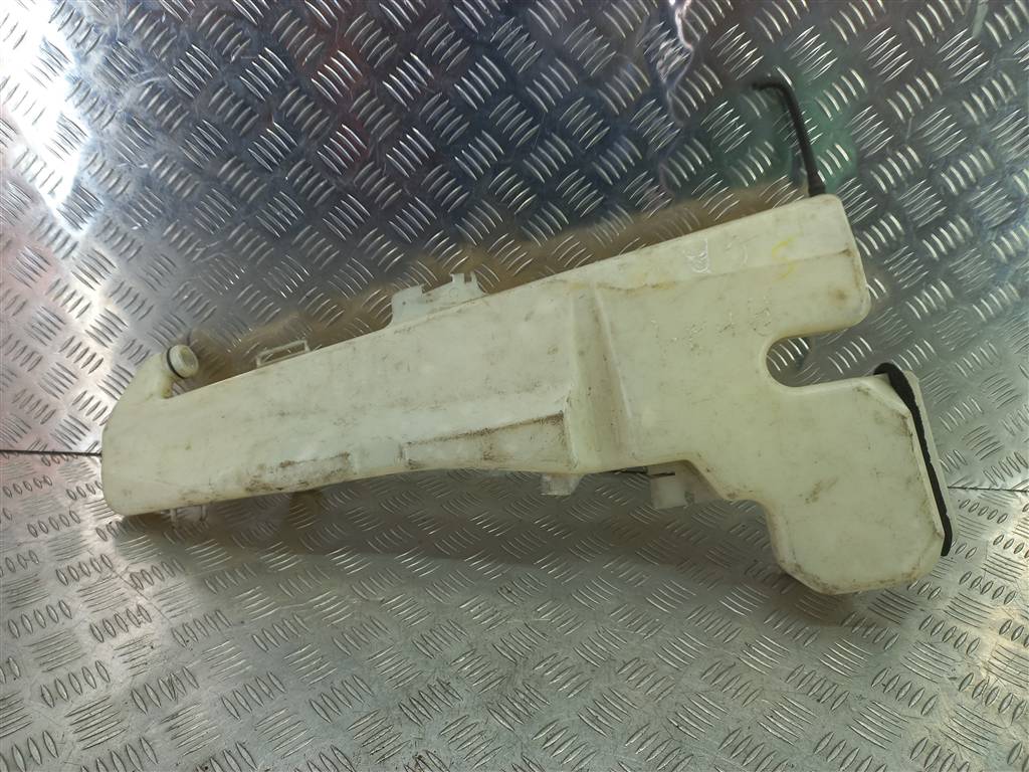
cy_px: 386
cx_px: 514
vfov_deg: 54.9
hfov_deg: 69.4
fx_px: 743
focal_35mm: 25
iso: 40
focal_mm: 4.6
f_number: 1.8
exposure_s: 1/50
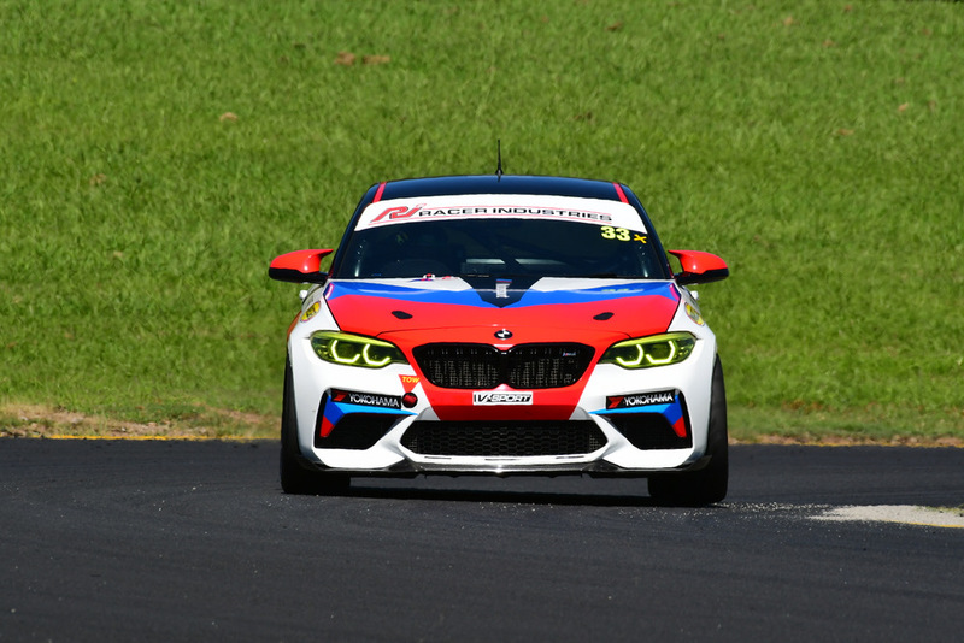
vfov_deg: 1.8
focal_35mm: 750
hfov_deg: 2.7
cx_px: 482
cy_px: 322
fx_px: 20089
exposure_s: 1/640
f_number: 11
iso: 320
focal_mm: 500
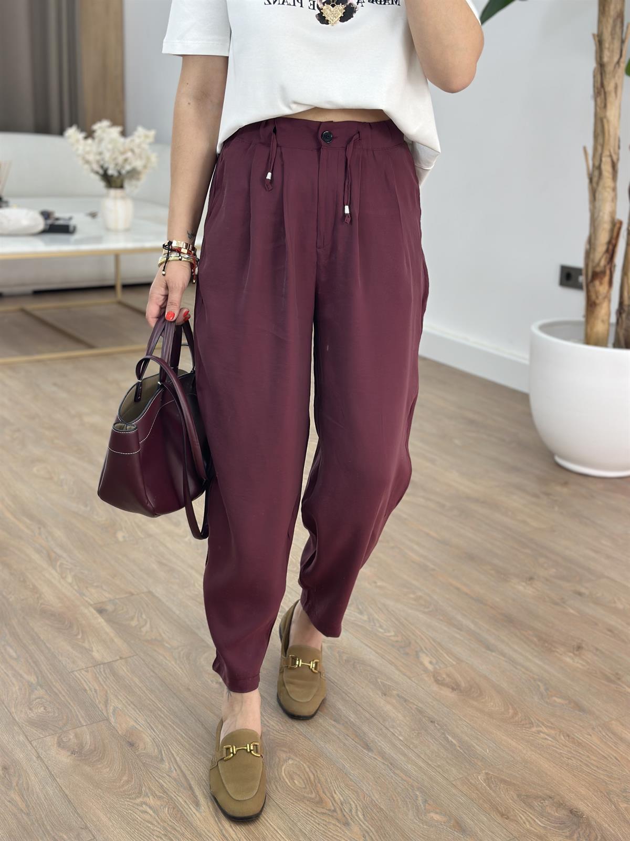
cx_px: 315
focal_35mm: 48
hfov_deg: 30.3
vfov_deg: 39.7
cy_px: 420
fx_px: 1165
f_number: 1.78
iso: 64
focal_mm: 6.86
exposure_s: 1/100
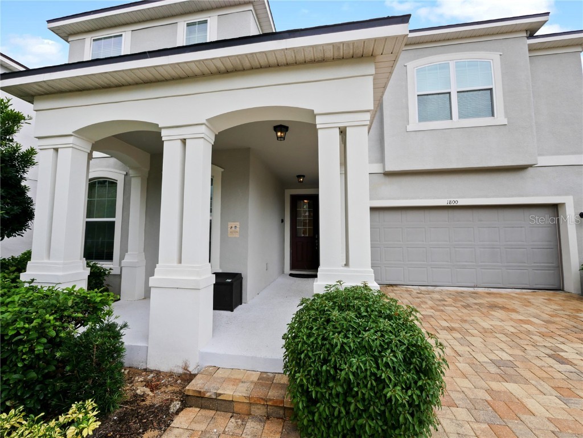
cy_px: 219
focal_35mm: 14
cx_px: 292
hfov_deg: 102.1
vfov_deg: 85.7
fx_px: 236
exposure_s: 1/250
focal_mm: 7
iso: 200
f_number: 5.6
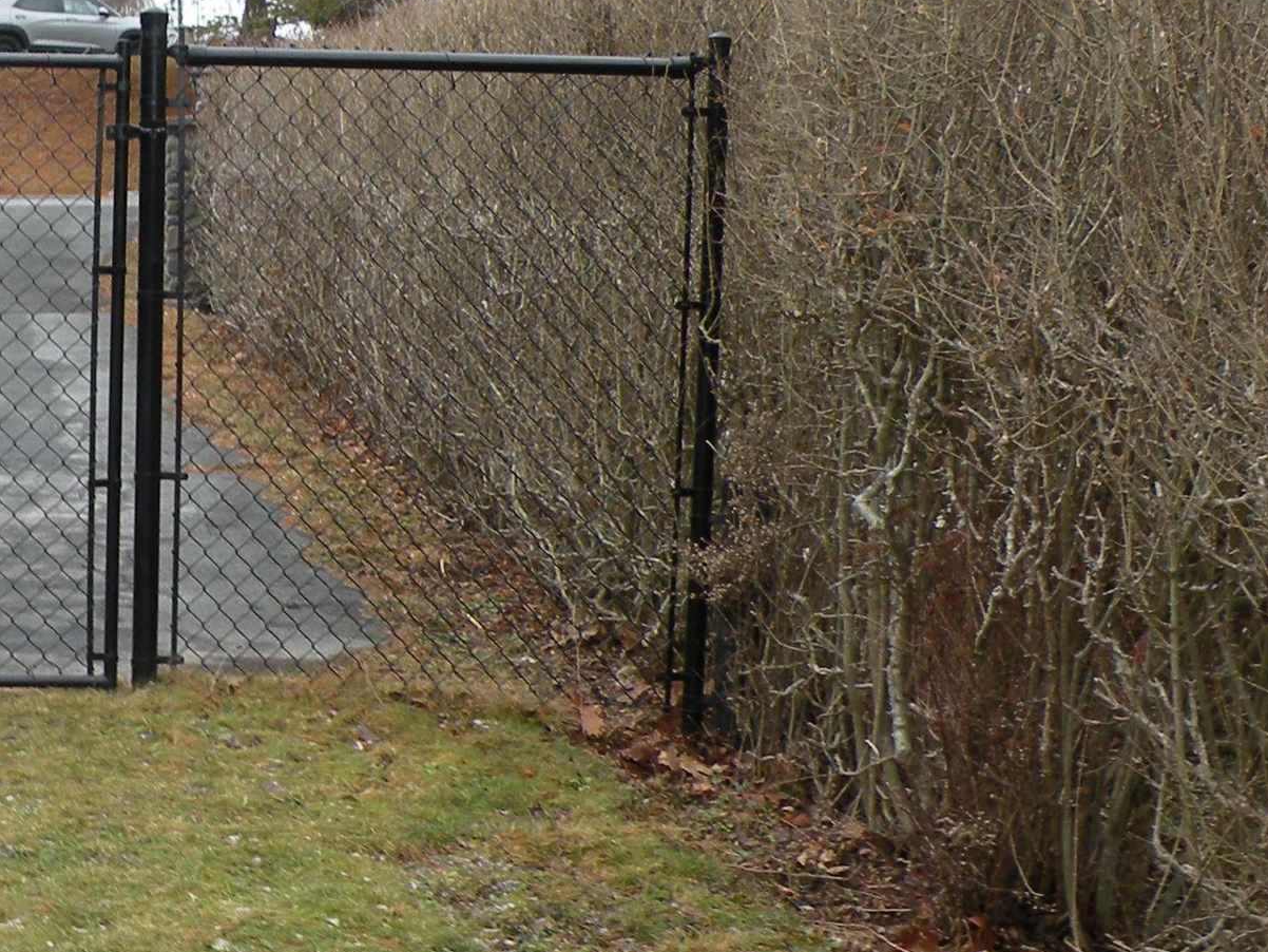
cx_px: -35
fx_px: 2528
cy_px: 563
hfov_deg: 26.5
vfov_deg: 21.3
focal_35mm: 69
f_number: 3.2
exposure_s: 1/69.2
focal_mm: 4.7
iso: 64
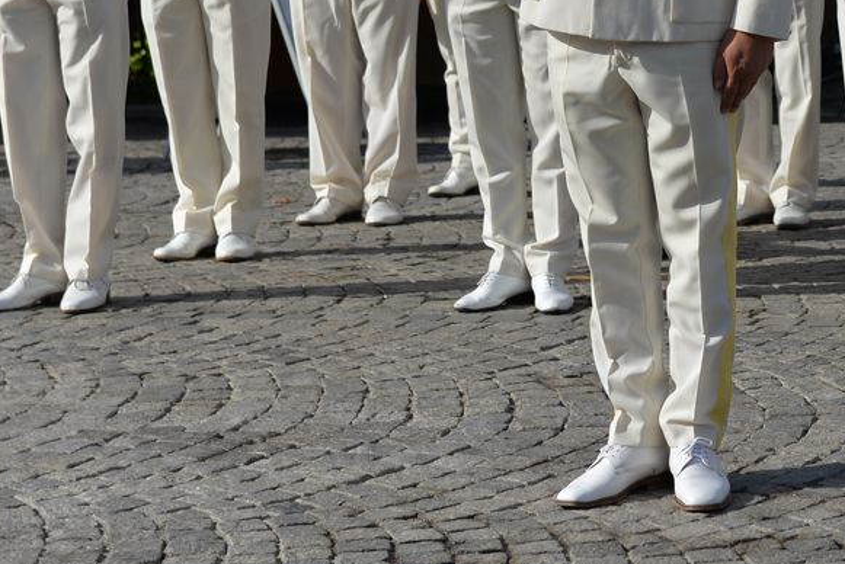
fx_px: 3922
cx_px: 769
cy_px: -60
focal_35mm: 167
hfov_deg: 12.2
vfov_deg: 8.2
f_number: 4
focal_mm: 60
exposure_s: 1/2500
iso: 200
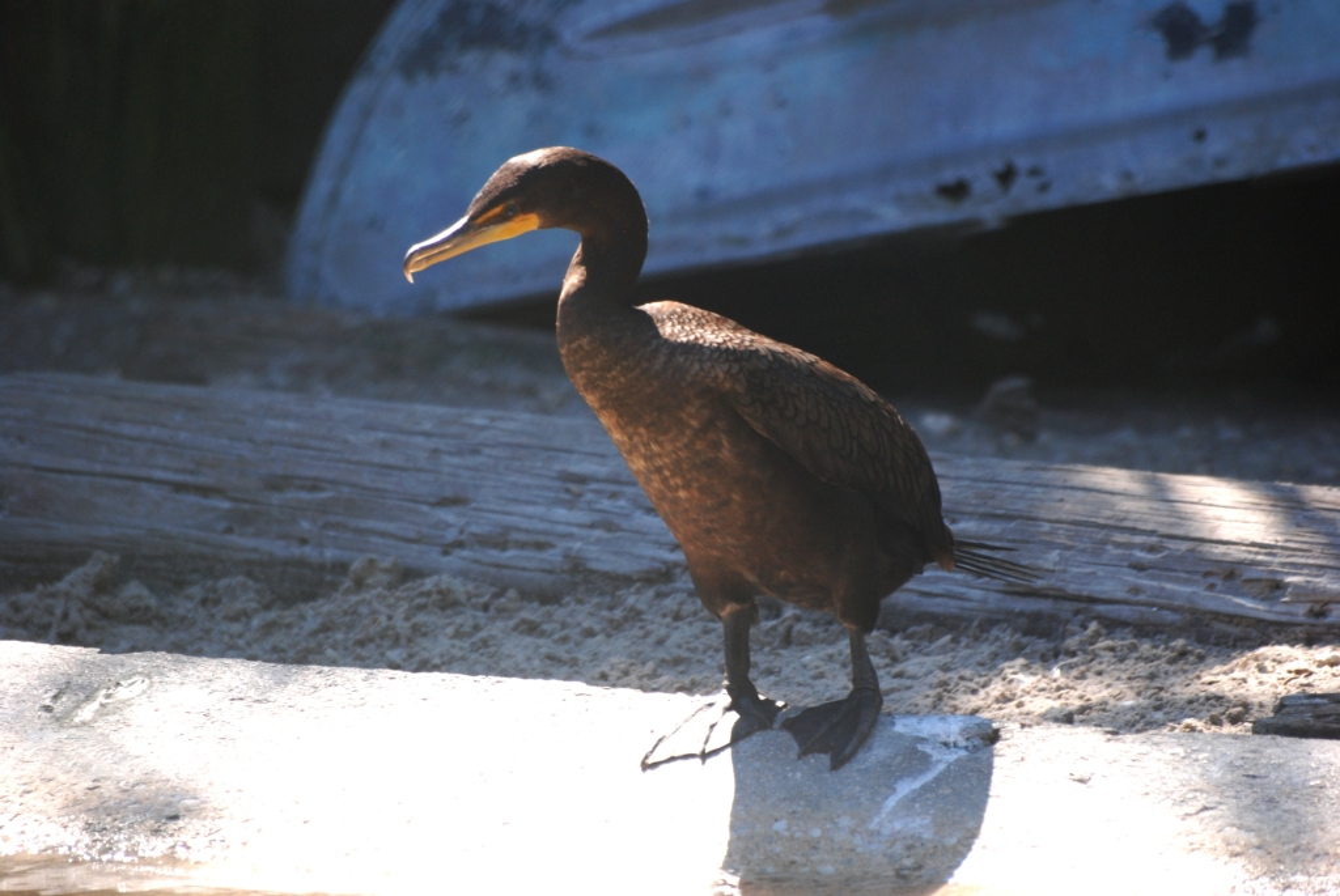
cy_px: 448
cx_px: 670
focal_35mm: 360
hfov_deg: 5.7
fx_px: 13413
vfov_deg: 3.8
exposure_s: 1/250
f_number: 5.3
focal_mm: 240
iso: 400
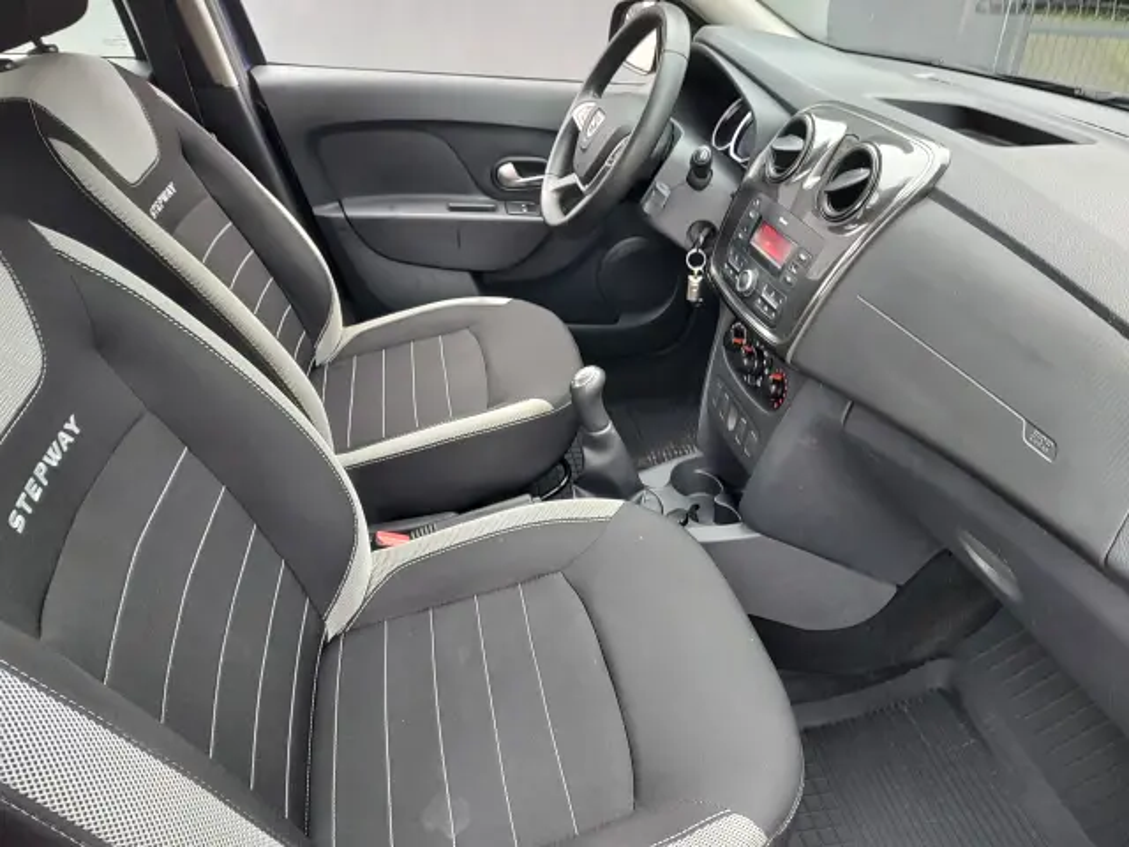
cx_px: 564
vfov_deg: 58.9
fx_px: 750
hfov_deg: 73.9
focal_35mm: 23
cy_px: 424
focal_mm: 5.56
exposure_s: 1/50
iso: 233
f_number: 1.8
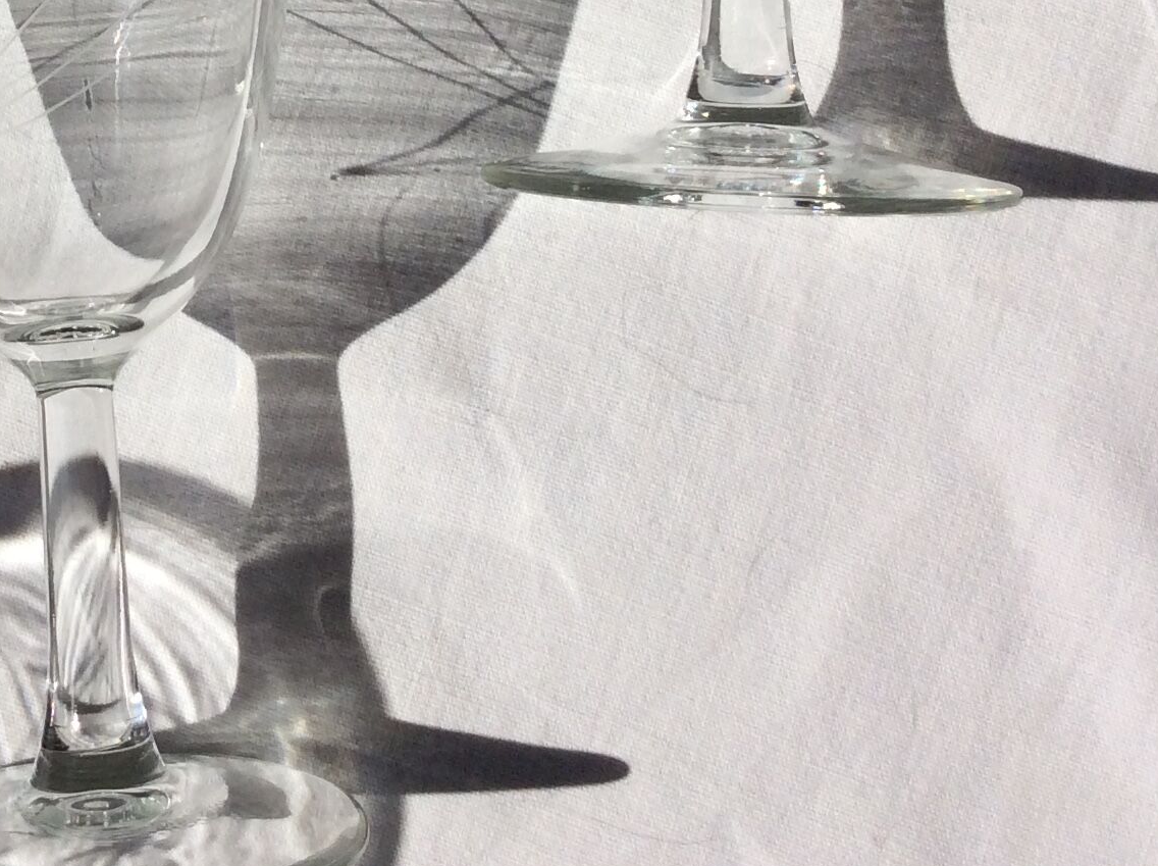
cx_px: 160
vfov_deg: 19.2
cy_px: -107
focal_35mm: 73
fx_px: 2439
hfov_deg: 26.0
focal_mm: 3.3
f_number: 2.4
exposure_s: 1/5208
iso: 32
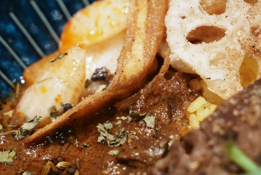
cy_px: 40
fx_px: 820
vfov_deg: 12.1
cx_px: 174
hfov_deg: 18.0
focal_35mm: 113
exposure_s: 1/250
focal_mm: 68
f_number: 6.3
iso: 4000
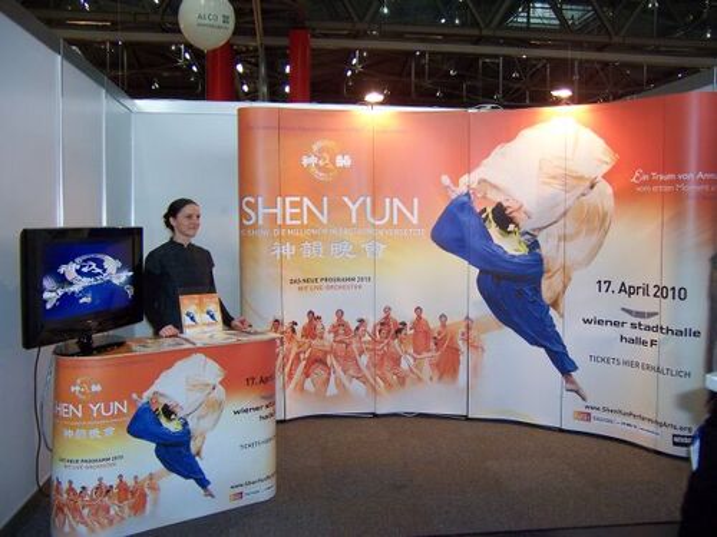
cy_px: 268
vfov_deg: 42.9
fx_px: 684
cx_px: 358
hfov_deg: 55.4
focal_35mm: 33
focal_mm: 5.5
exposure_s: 1/30
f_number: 2.8
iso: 140
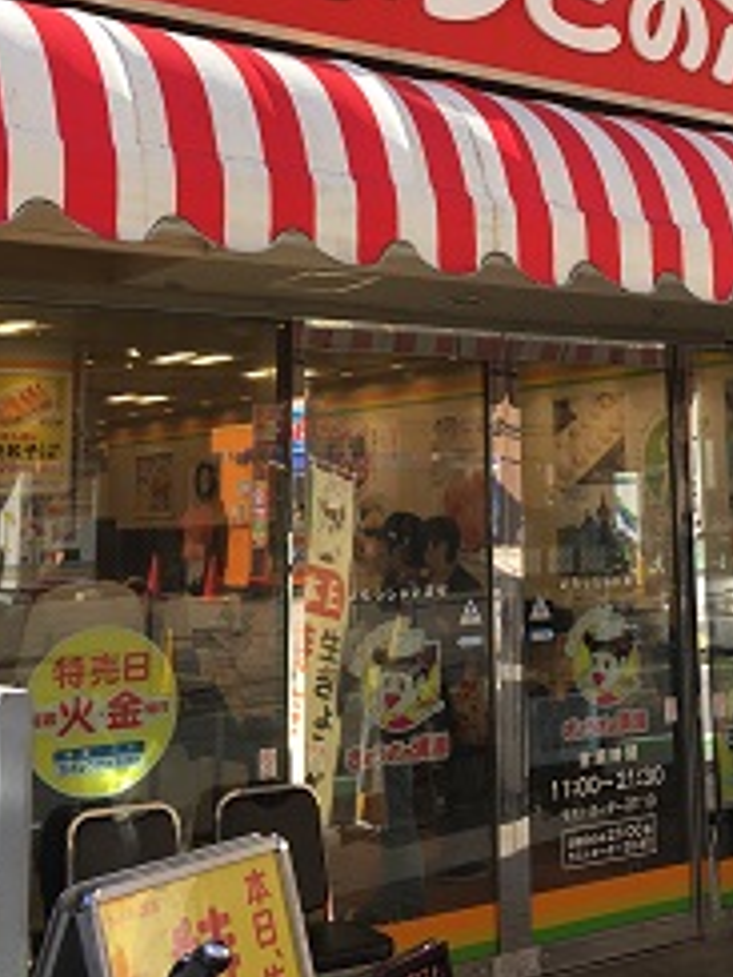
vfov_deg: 33.1
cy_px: 248
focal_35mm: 57
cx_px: 565
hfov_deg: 25.3
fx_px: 1609
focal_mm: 4.15
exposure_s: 1/296
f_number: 2.2
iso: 25
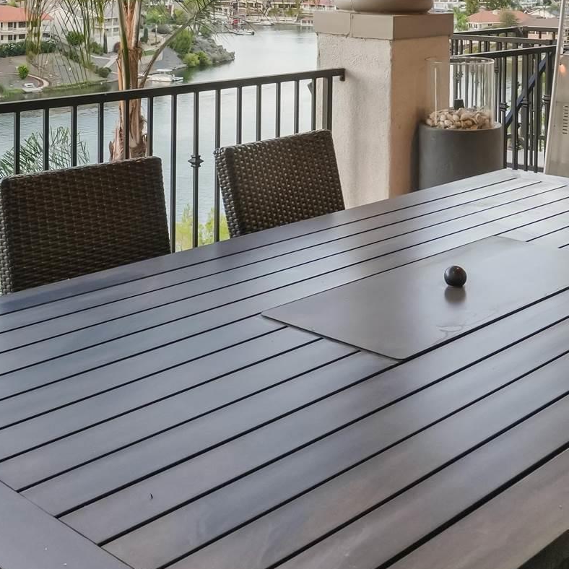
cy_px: -9
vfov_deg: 29.9
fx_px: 986
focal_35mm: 53
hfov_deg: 32.2
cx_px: 269
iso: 800
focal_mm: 16
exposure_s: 1/15
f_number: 11
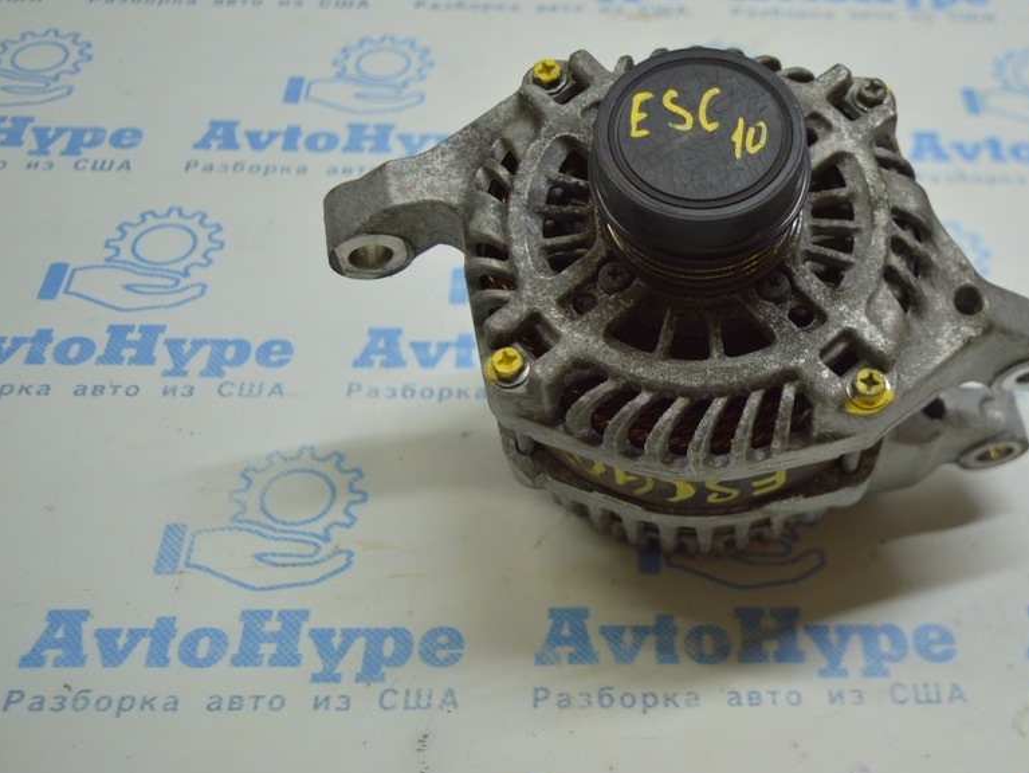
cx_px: 684
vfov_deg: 29.1
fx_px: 1487
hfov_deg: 37.8
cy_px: 327
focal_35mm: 50
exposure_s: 1/100
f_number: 4
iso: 400
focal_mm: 26
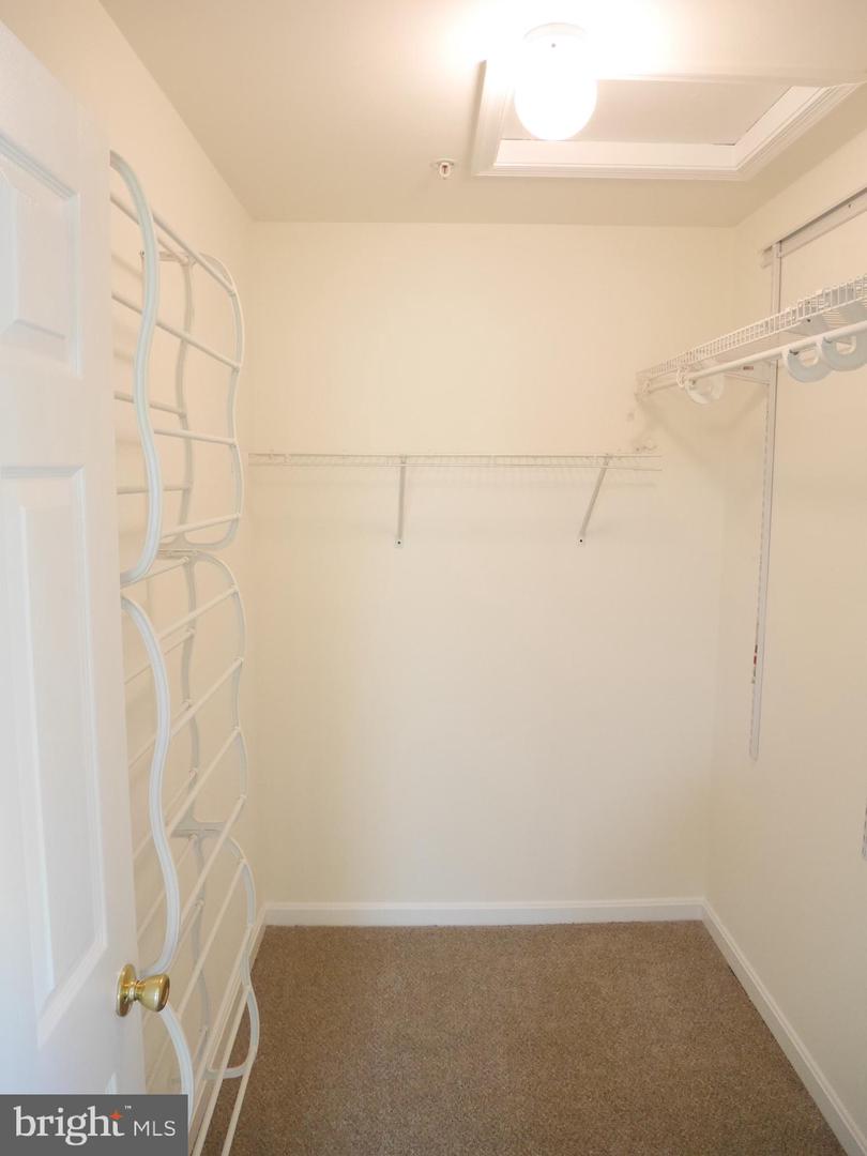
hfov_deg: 56.8
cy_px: 578
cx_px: 434
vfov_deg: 71.6
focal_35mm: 24
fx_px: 801
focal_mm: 12
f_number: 3.5
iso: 2000
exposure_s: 1/60
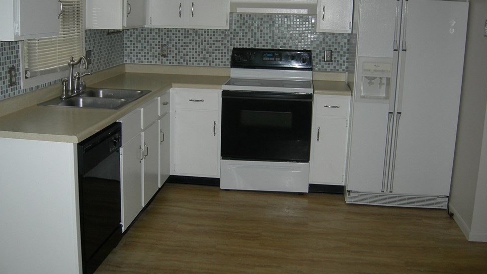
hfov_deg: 49.4
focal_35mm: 41
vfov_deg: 28.9
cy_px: 104
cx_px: 235
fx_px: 529
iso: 64
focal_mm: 7.5
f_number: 2.7
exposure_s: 1/60.1
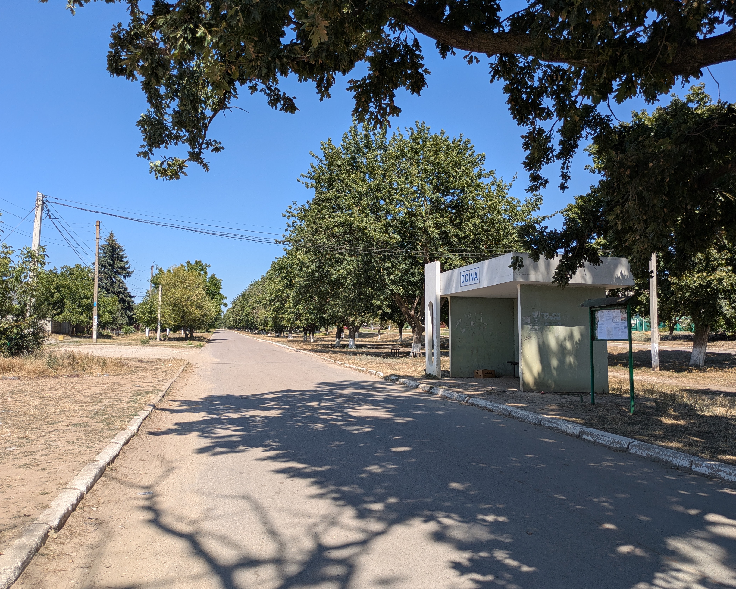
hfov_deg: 64.0
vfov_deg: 53.2
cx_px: 383
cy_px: 298
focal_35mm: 27
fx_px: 588
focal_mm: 5.43
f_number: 1.89
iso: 47
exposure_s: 1/1616
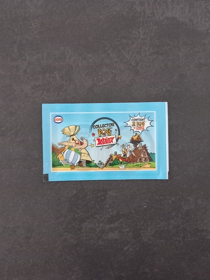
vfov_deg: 65.3
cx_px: 105
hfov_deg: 51.3
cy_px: 140
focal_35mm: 27
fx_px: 218
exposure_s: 1/20
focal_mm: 4
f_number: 1.8
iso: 500
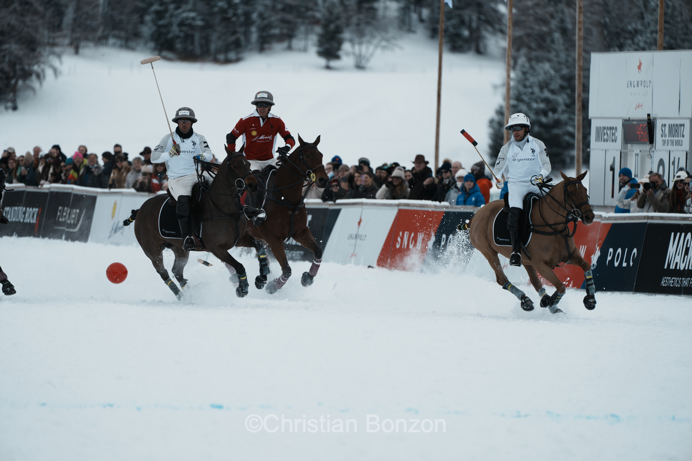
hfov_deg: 5.2
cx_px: 346
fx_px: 7688
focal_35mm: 400
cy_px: 230
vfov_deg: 3.4
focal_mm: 400
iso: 160
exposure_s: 1/1000
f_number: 5.6
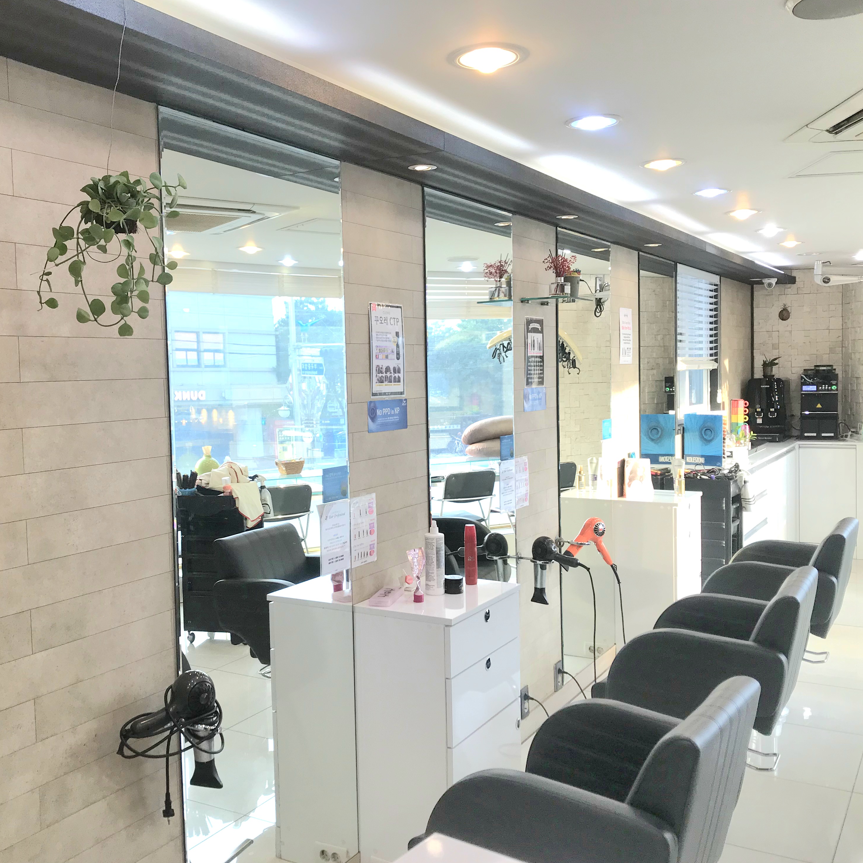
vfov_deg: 48.4
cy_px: 440
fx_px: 959
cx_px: 360
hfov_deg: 48.3
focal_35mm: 34
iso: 32
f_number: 1.8
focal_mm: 3.99
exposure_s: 1/119
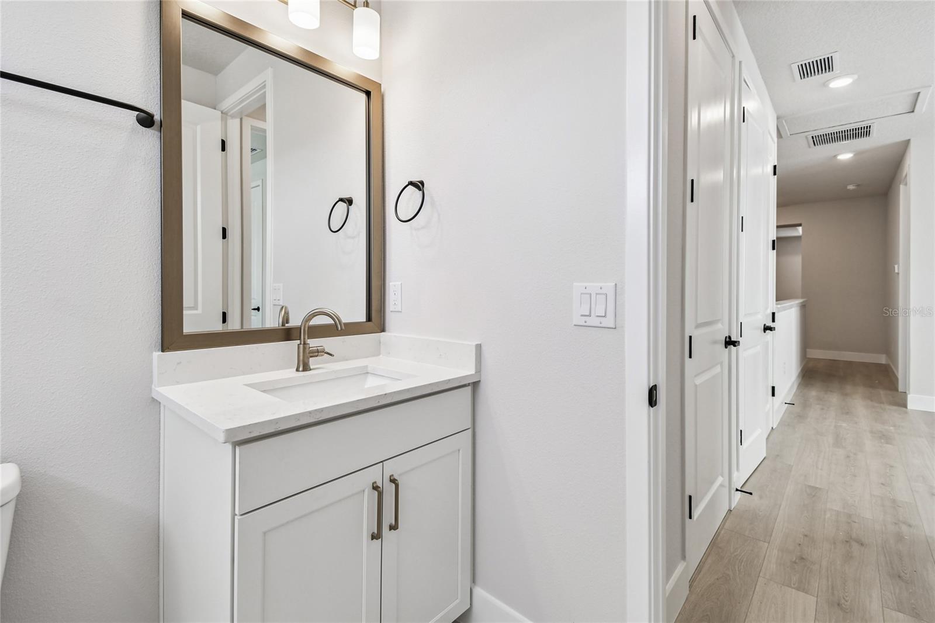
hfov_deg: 100.4
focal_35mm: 15
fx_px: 389
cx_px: 468
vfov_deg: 77.3
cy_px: 312
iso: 100
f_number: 7.1
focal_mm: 10
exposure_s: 1/30
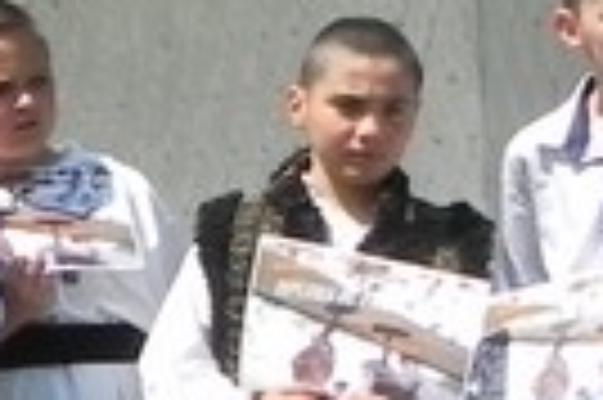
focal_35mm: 262
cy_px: 175
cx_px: -855
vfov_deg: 5.2
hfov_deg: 7.4
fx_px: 4383
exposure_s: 1/330
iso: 160
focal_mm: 5.9
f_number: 6.3
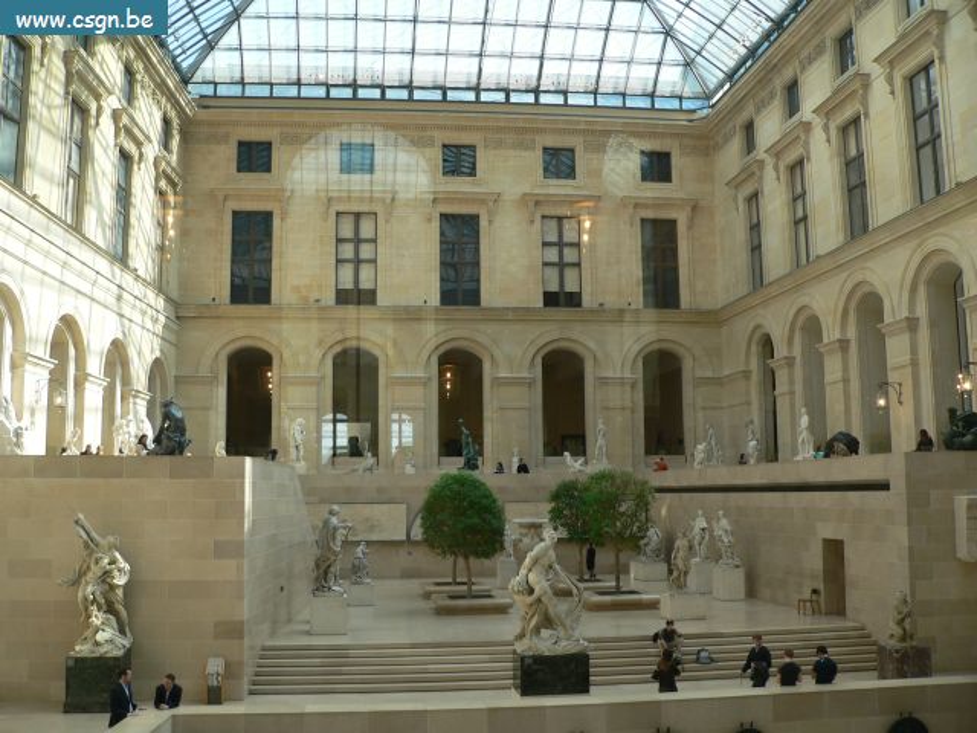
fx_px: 1016
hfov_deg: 51.4
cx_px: 488
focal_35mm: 36
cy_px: 366
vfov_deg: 39.7
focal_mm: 6
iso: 80
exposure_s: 1/60
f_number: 2.8
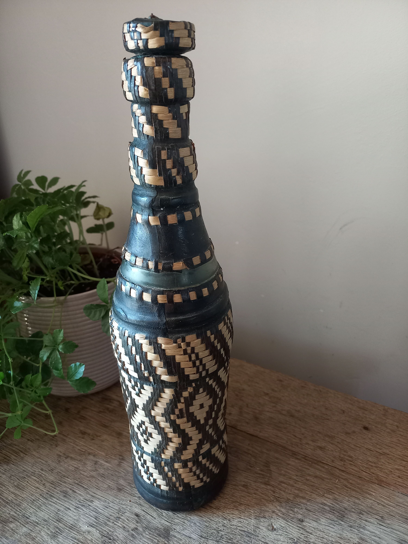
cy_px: 272
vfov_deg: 69.4
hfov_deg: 54.9
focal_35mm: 25
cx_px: 204
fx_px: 393
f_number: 1.8
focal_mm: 4.65
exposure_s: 1/25
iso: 500
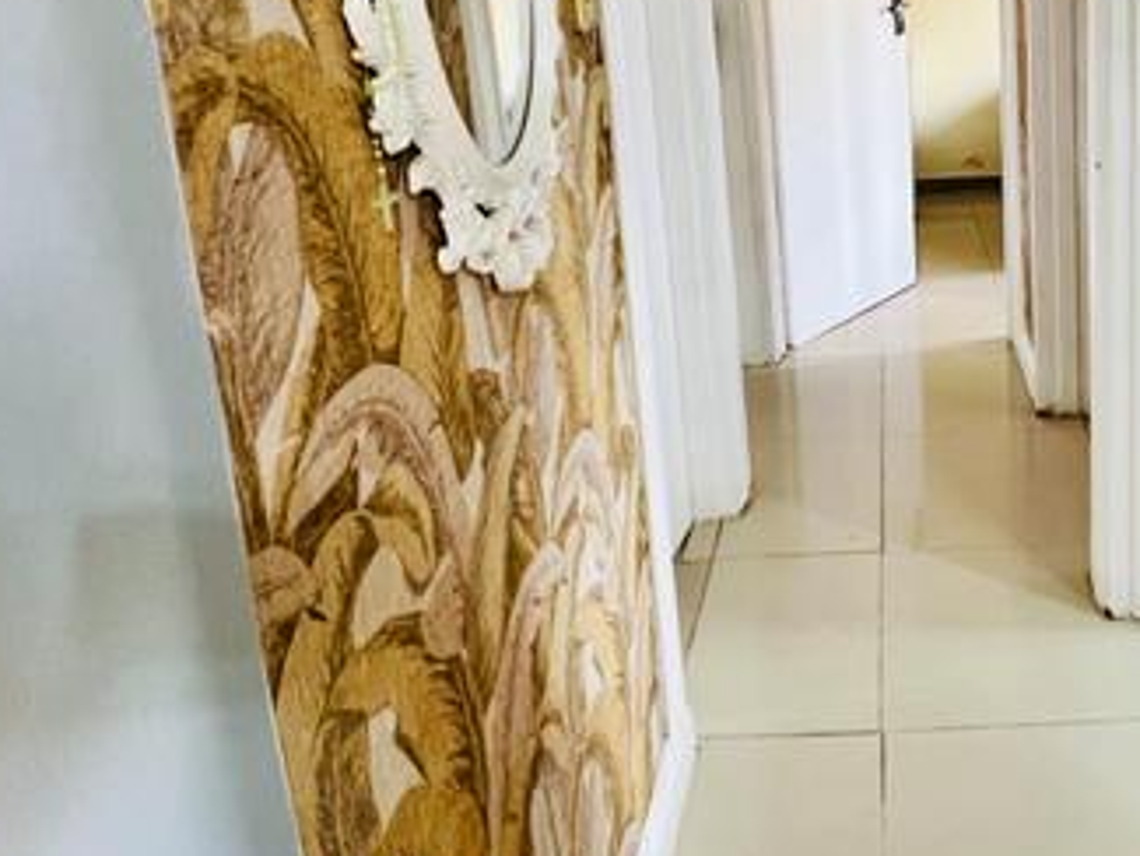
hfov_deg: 53.2
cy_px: 158
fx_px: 1054
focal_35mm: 32
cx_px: 905
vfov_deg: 42.0
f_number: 1.8
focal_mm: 1.57
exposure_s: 1/50
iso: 250
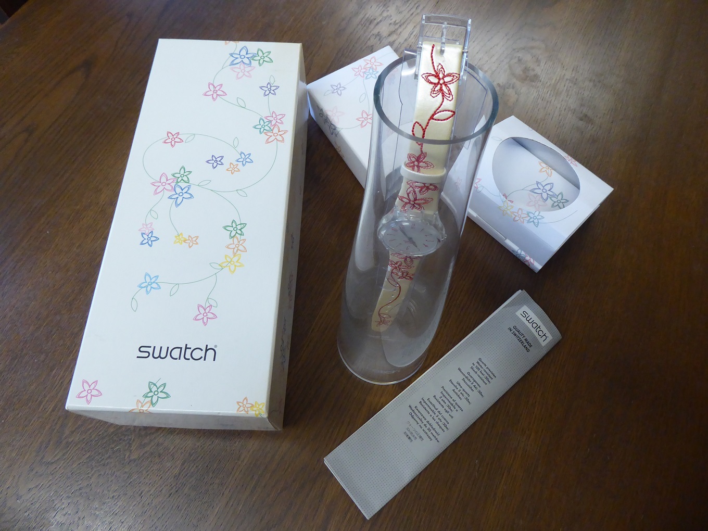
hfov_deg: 69.4
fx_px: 511
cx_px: 354
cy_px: 266
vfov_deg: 54.9
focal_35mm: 25
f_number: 3.3
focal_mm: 4.3
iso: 400
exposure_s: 1/50
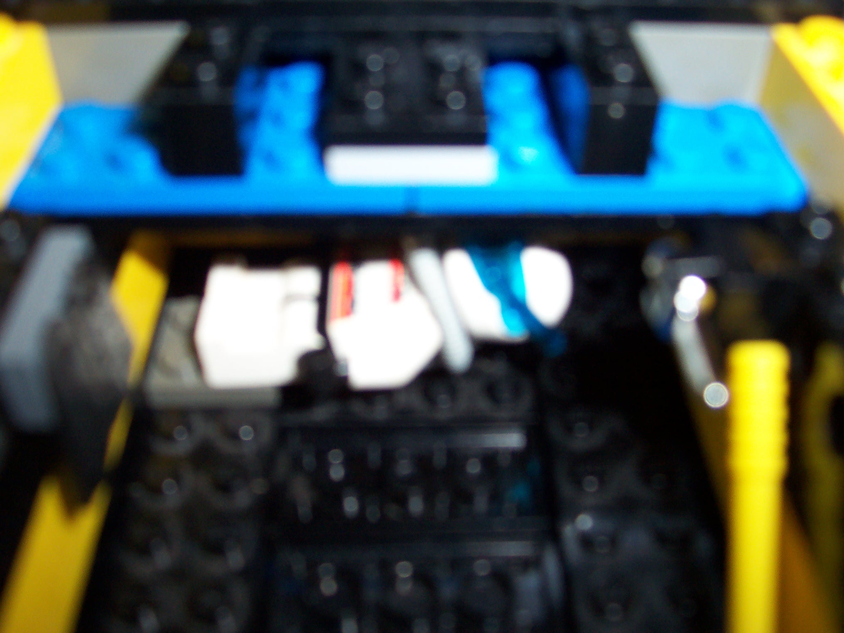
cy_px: 316
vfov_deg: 38.7
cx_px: 422
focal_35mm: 37
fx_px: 902
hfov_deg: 50.1
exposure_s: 1/60
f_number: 2.8
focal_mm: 5.6
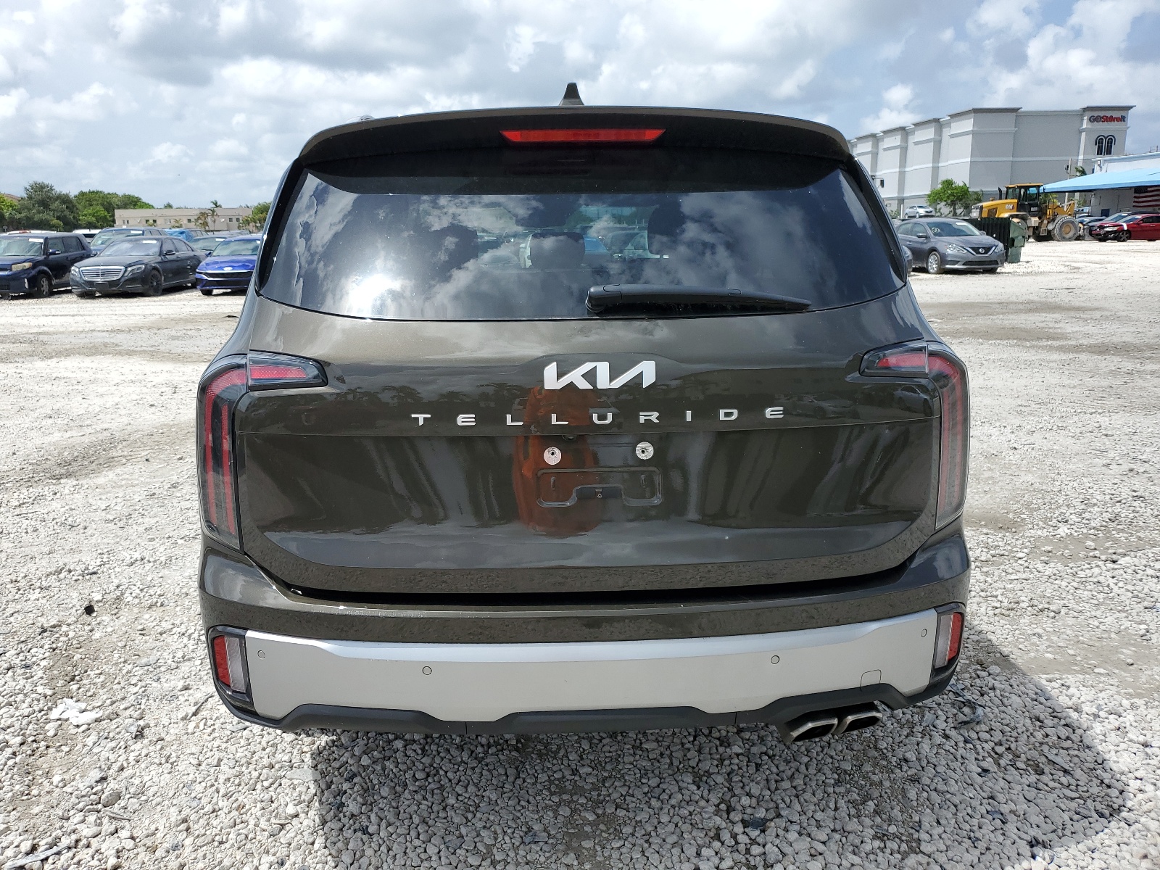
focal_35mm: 26
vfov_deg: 53.1
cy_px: 435
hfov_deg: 67.3
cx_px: 580
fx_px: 871
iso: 50
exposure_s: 1/3333
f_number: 1.5
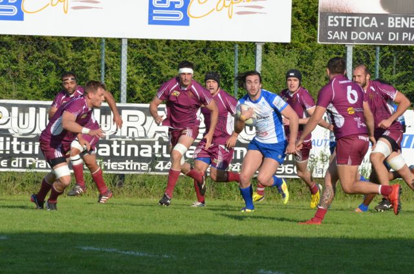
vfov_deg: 3.0
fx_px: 5165
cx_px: 207
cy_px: 137
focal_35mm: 450
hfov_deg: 4.6
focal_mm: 300
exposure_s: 1/640
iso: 2000
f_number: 22
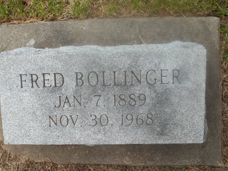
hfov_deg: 45.7
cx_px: 98
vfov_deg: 35.0
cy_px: 102
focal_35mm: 41
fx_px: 270
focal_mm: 5.9
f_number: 3.3
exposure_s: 1/400
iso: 64
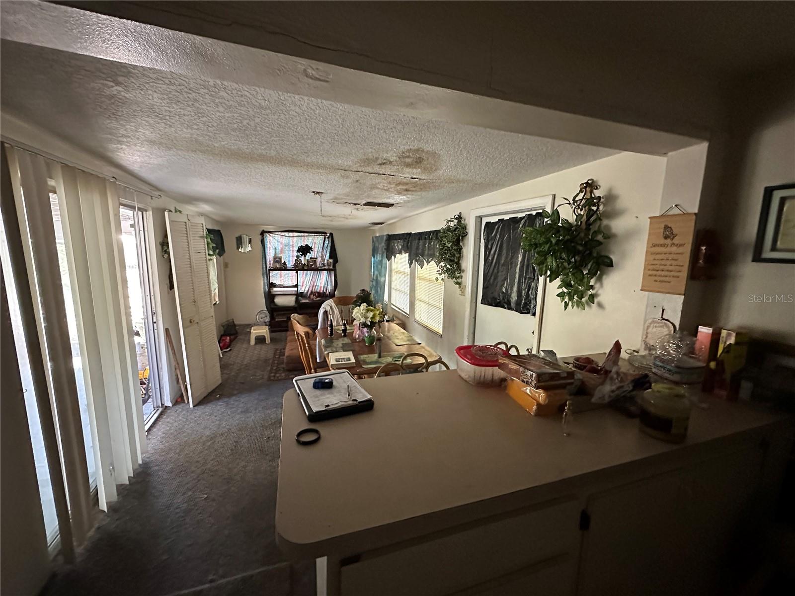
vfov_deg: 85.7
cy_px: 298
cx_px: 398
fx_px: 322
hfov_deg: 102.1
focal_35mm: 14
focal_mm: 2.22
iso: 1000
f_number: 2.2
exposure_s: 1/60
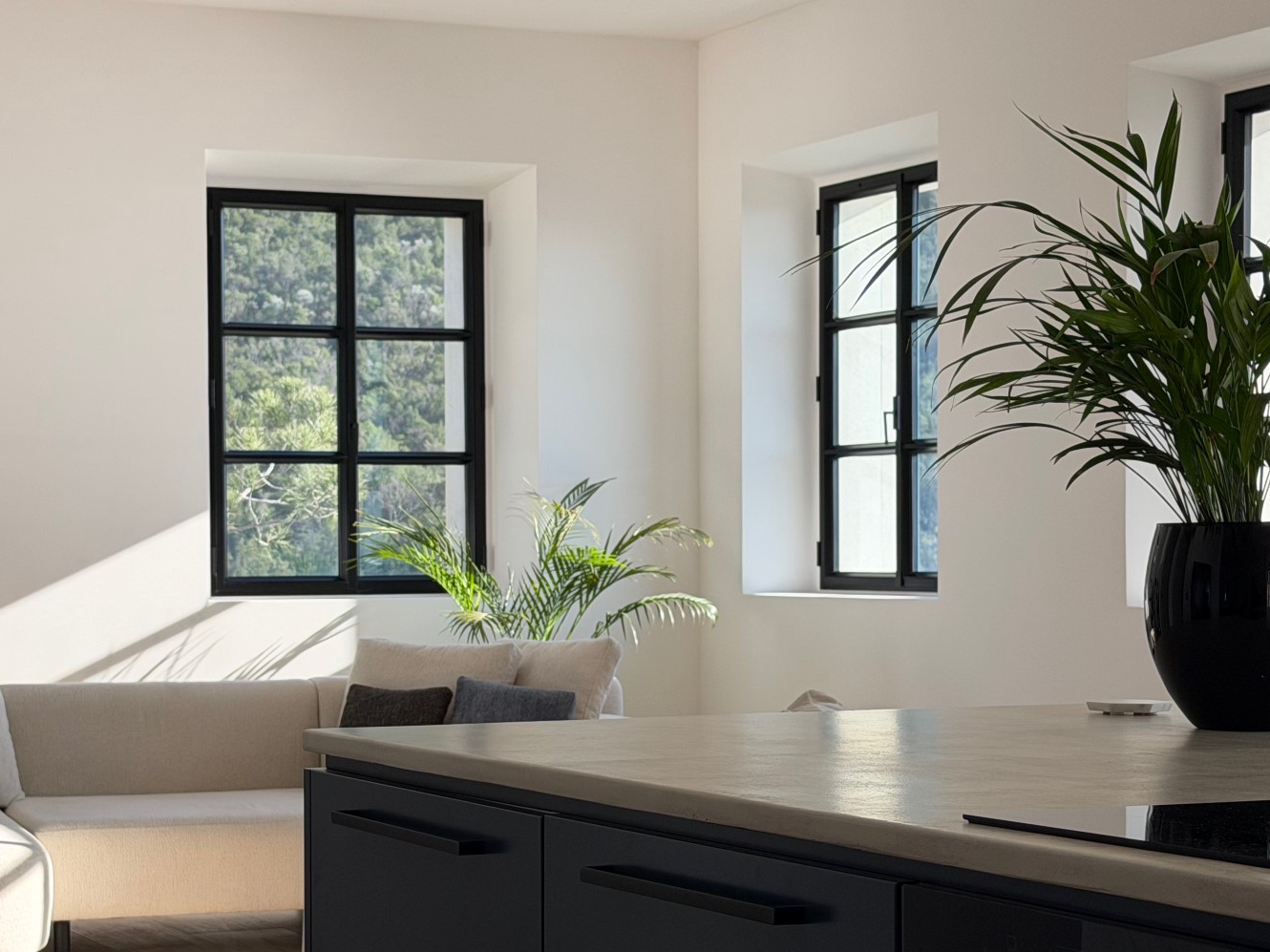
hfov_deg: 25.2
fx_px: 2824
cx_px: 424
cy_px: 596
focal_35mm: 77
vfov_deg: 19.1
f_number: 1.78
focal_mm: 6.76
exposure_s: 1/657
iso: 64
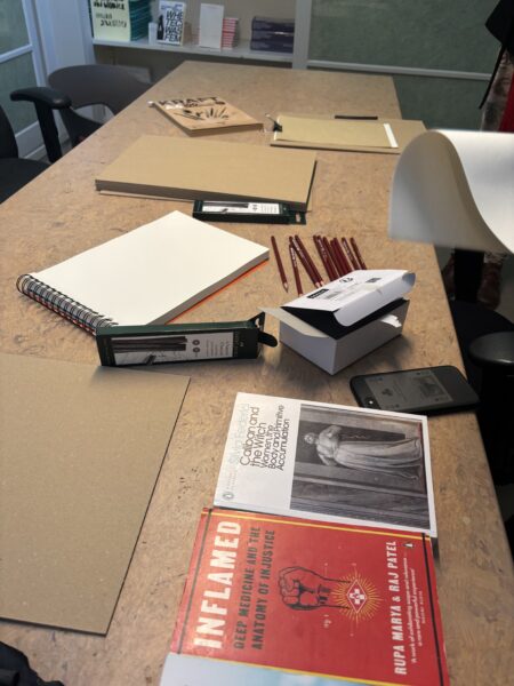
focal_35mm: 26
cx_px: 257
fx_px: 515
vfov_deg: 67.3
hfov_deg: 53.1
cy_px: 343
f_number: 1.6
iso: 125
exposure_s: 1/100
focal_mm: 5.96
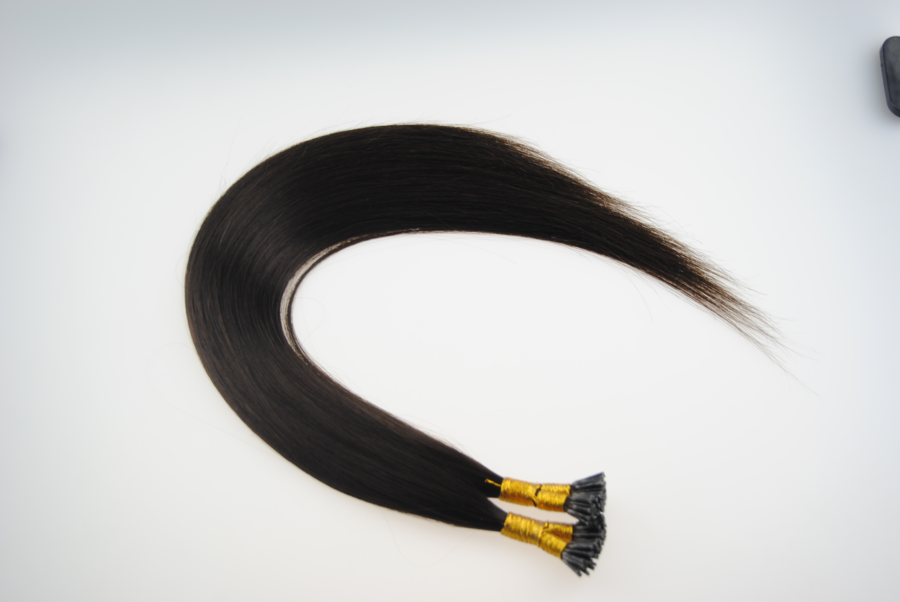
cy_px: 301
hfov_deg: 29.8
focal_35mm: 68
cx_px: 450
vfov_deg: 20.2
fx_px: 1690
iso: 110
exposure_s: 1/40
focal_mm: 45
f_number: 5.6
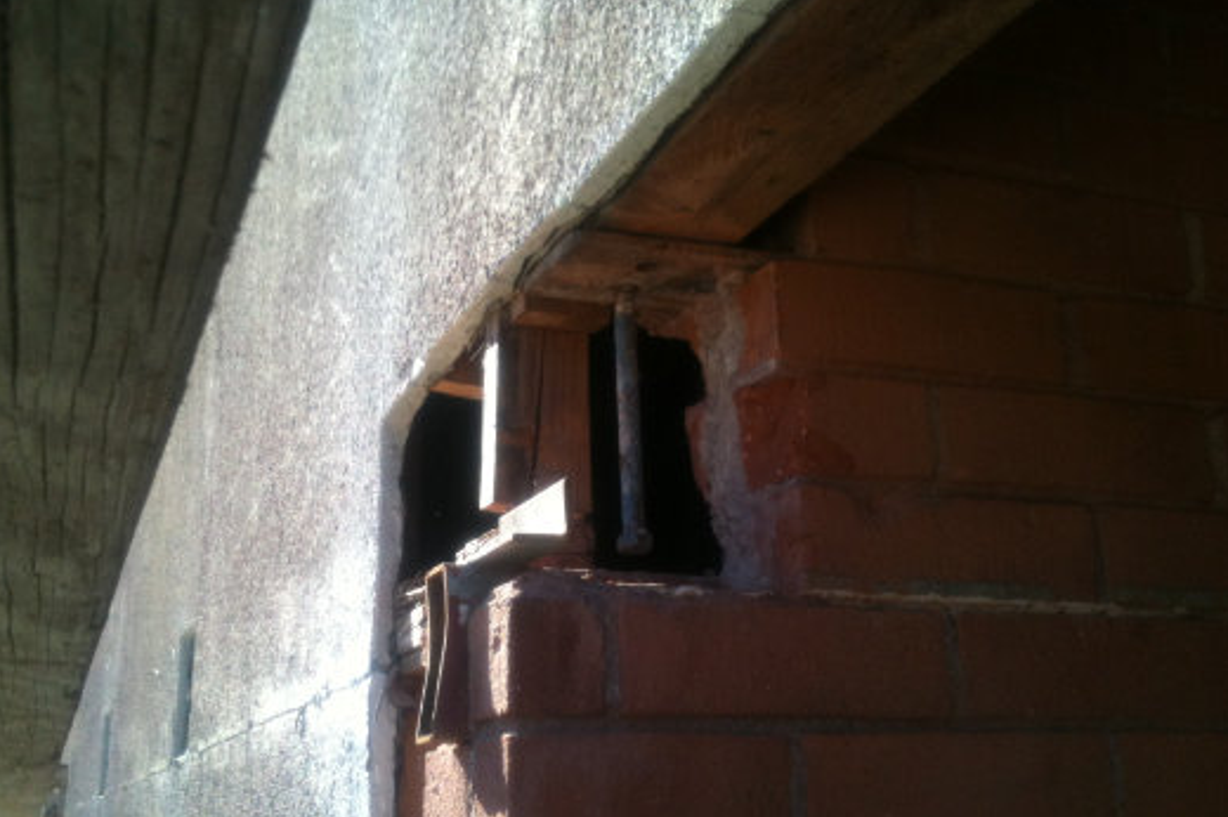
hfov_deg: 46.4
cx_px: 571
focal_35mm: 42
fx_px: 1432
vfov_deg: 31.8
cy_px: 483
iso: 64
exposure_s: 1/283
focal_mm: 3.9
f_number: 2.8
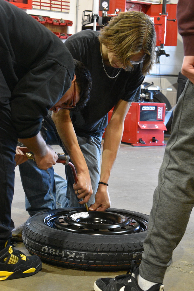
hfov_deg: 18.9
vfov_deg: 28.1
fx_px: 582
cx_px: 97
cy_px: 146
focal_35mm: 72
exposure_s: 1/125
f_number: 5.3
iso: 3600
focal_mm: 48
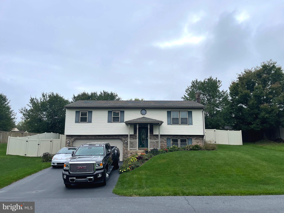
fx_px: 213
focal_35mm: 26
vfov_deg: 53.1
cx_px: 142
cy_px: 106
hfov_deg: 67.3
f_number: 1.6
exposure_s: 1/3922
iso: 32
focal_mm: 5.1
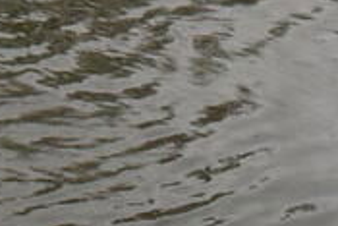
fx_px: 1936
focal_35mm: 206
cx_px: -508
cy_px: -466
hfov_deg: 8.9
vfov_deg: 6.1
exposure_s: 1/200
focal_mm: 20
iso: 1600
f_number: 10
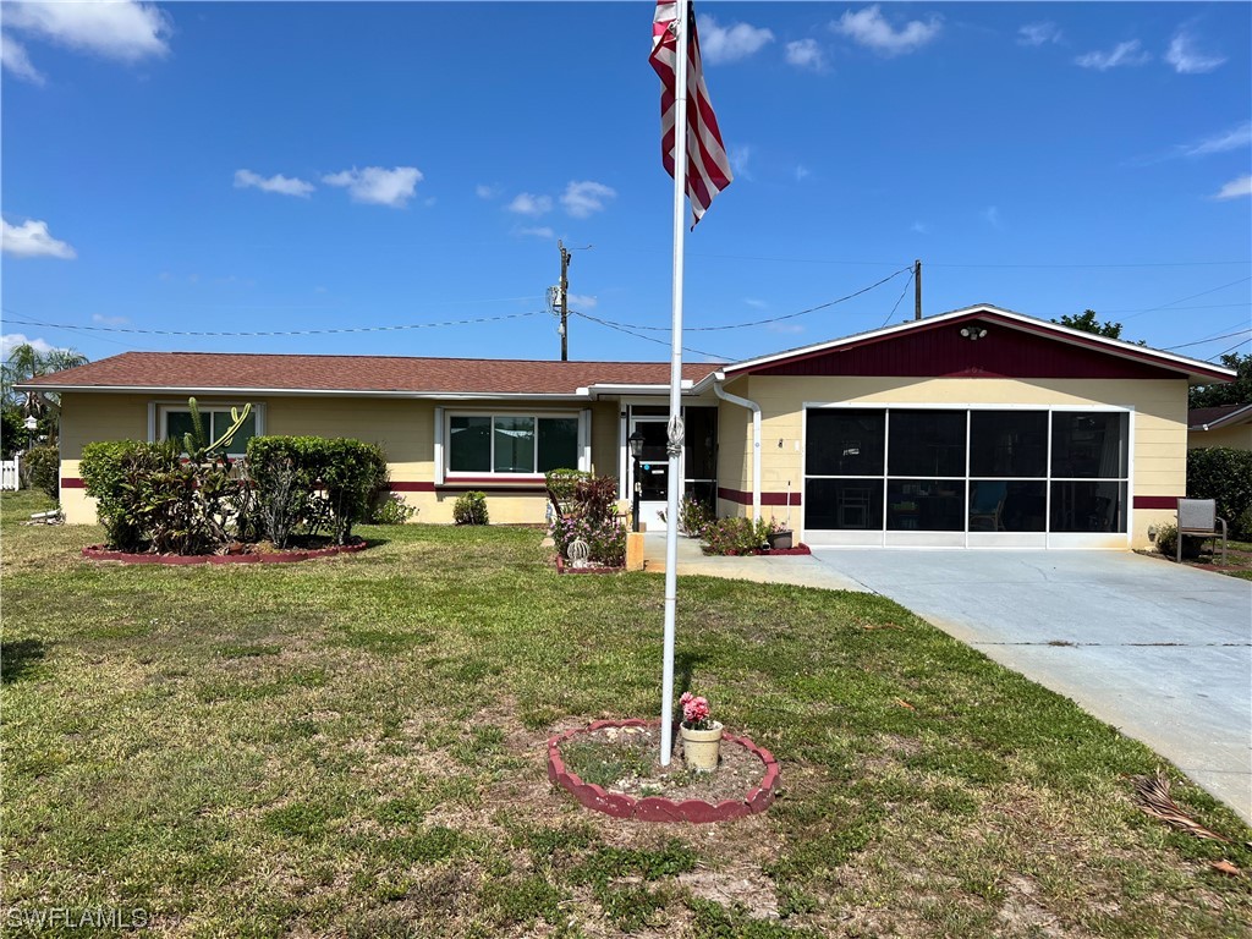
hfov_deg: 67.3
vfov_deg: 53.1
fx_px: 940
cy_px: 470
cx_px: 626
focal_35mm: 26
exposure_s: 1/5319
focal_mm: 5.7
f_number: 1.5
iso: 50
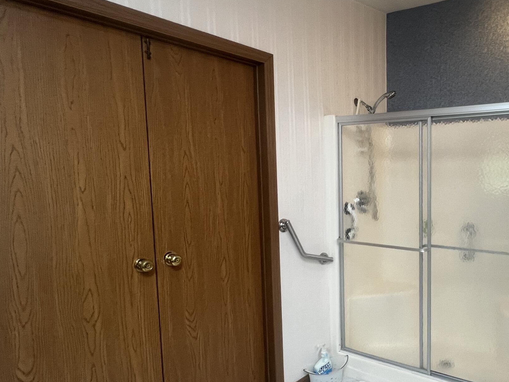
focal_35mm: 24
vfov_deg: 56.8
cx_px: 397
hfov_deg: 65.9
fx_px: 353
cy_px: 199
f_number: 1.8
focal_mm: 1.57
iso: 160
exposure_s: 1/120
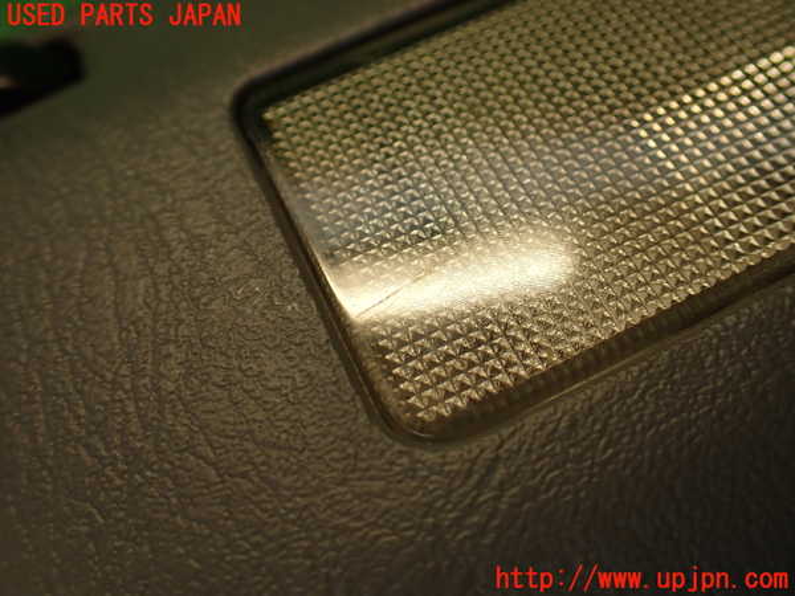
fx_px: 735
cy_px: 298
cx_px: 398
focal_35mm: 32
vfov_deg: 44.2
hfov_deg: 56.8
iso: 125
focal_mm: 5.79
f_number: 2.4
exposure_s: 1/60
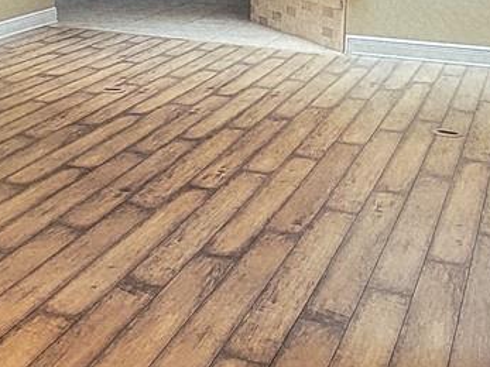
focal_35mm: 60
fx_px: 849
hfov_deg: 31.8
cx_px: 148
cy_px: -48
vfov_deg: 22.8
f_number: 2.2
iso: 400
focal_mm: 2.2
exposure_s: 1/30
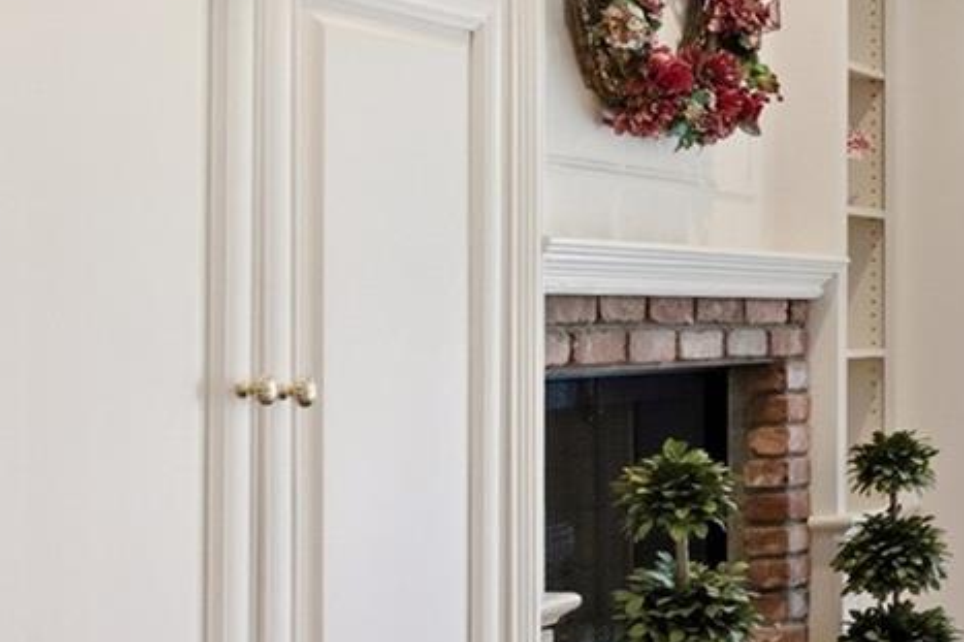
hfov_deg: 18.2
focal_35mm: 79
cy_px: 284
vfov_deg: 17.3
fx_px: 2115
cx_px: 1881
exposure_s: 1/80
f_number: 9
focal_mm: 18
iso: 250
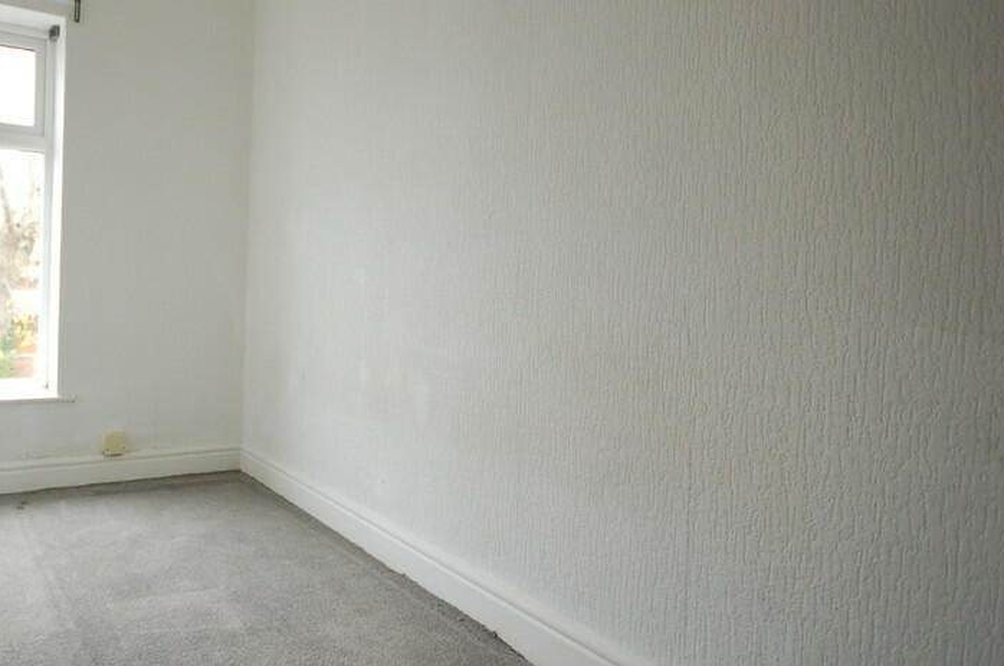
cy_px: 281
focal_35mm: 22
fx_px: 613
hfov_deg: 74.1
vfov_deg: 56.8
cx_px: 275
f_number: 4
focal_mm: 10
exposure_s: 1/30
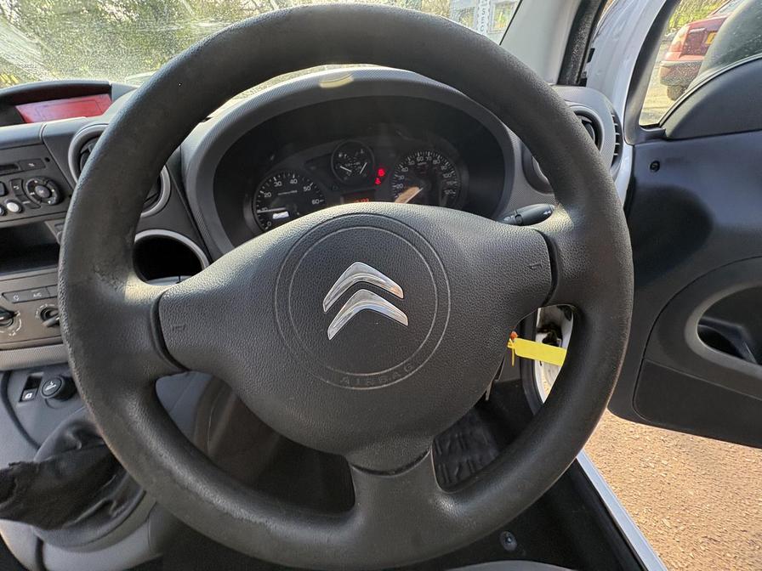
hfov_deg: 102.1
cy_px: 286
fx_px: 308
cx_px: 381
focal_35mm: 14
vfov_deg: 85.7
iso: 125
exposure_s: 1/108
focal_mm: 2.22
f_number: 2.2
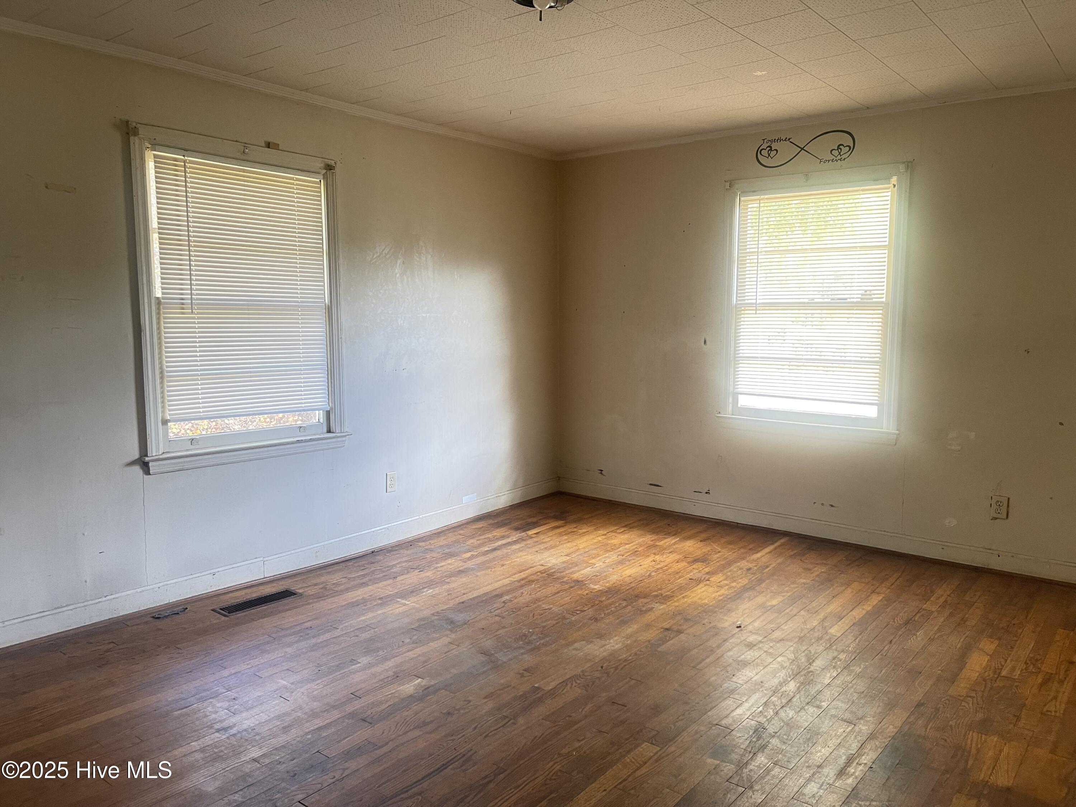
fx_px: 777
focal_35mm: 25
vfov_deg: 54.9
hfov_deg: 69.4
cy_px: 404
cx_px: 538
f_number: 1.6
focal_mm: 5.1
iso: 125
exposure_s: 1/74
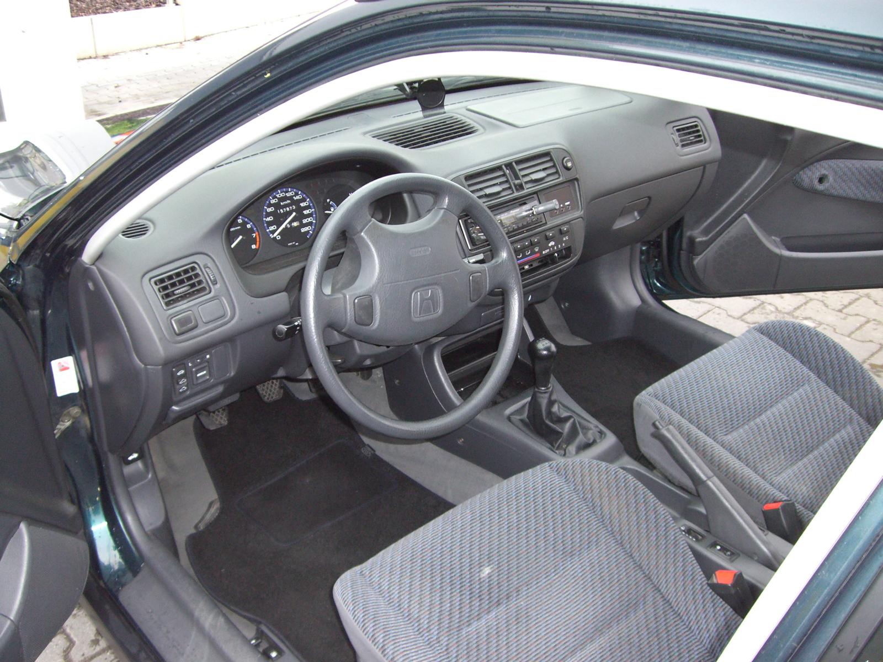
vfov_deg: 37.7
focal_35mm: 38
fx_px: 969
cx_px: 442
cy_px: 331
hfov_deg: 49.0
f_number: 2.7
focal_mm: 6.2
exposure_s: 1/60
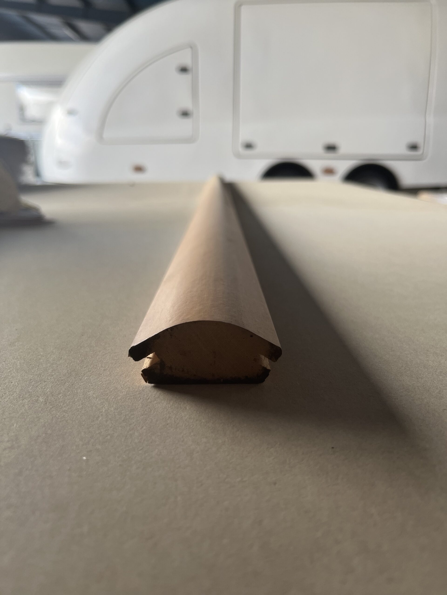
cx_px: 224
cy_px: 298
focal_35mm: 26
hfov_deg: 53.1
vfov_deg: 67.3
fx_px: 448
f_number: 1.6
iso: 64
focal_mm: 5.1
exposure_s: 1/121
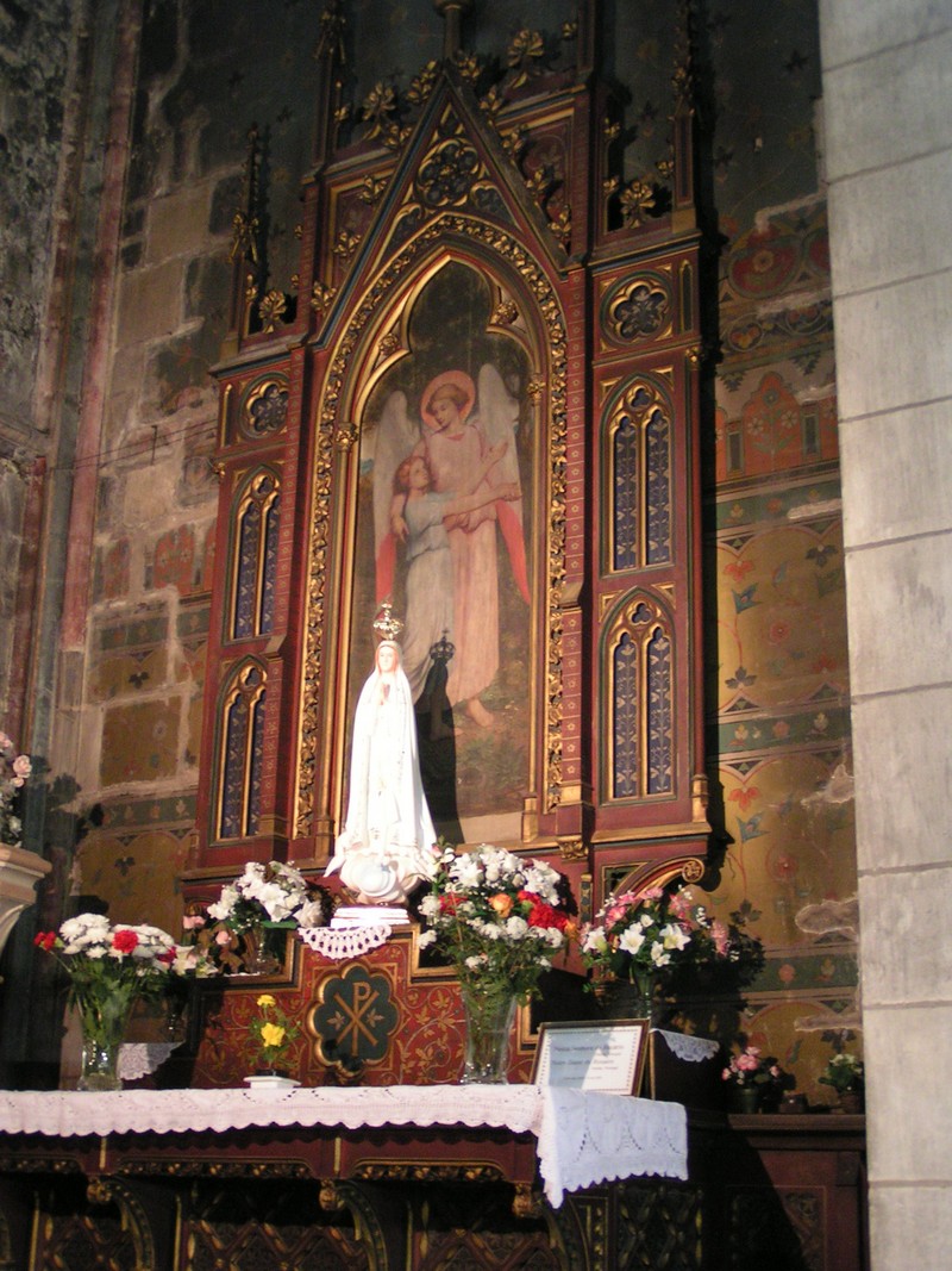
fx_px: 1724
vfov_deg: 40.4
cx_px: 476
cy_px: 636
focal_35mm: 47
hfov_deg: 30.9
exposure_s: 1/1.6
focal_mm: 7.3
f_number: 2.8
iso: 200
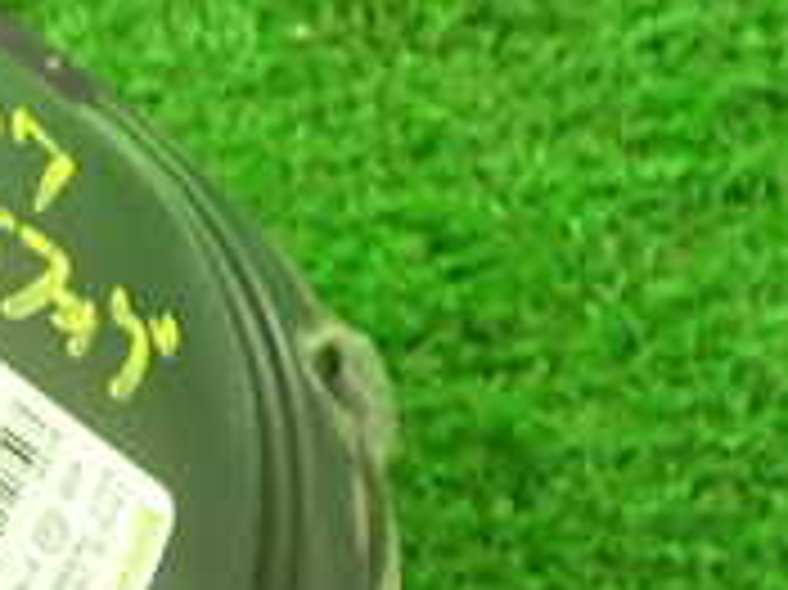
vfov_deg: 14.3
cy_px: 432
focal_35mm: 103
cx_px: -261
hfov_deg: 17.8
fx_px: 2343
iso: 160
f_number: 2.3
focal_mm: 5.4
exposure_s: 1/60
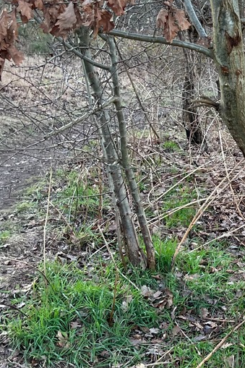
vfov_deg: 29.5
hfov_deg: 18.5
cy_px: 132
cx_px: 323
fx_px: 695
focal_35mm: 68
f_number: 1.6
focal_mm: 5.1
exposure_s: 1/121
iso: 80
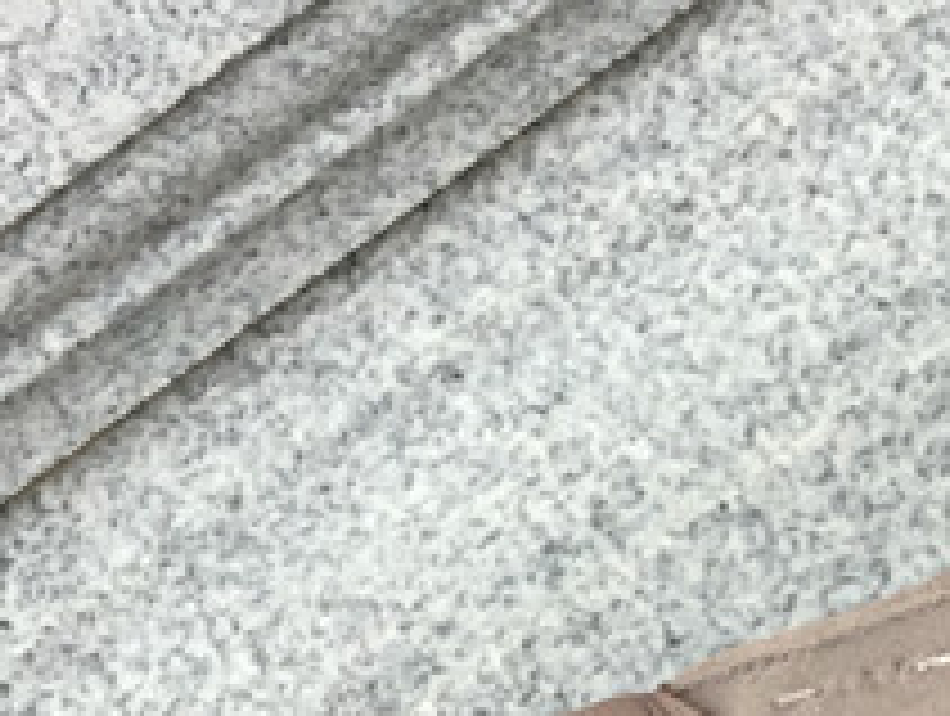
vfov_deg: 11.1
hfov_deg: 14.2
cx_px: 1306
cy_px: 799
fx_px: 3629
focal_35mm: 132
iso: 25
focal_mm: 3.3
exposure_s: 1/160
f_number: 2.4
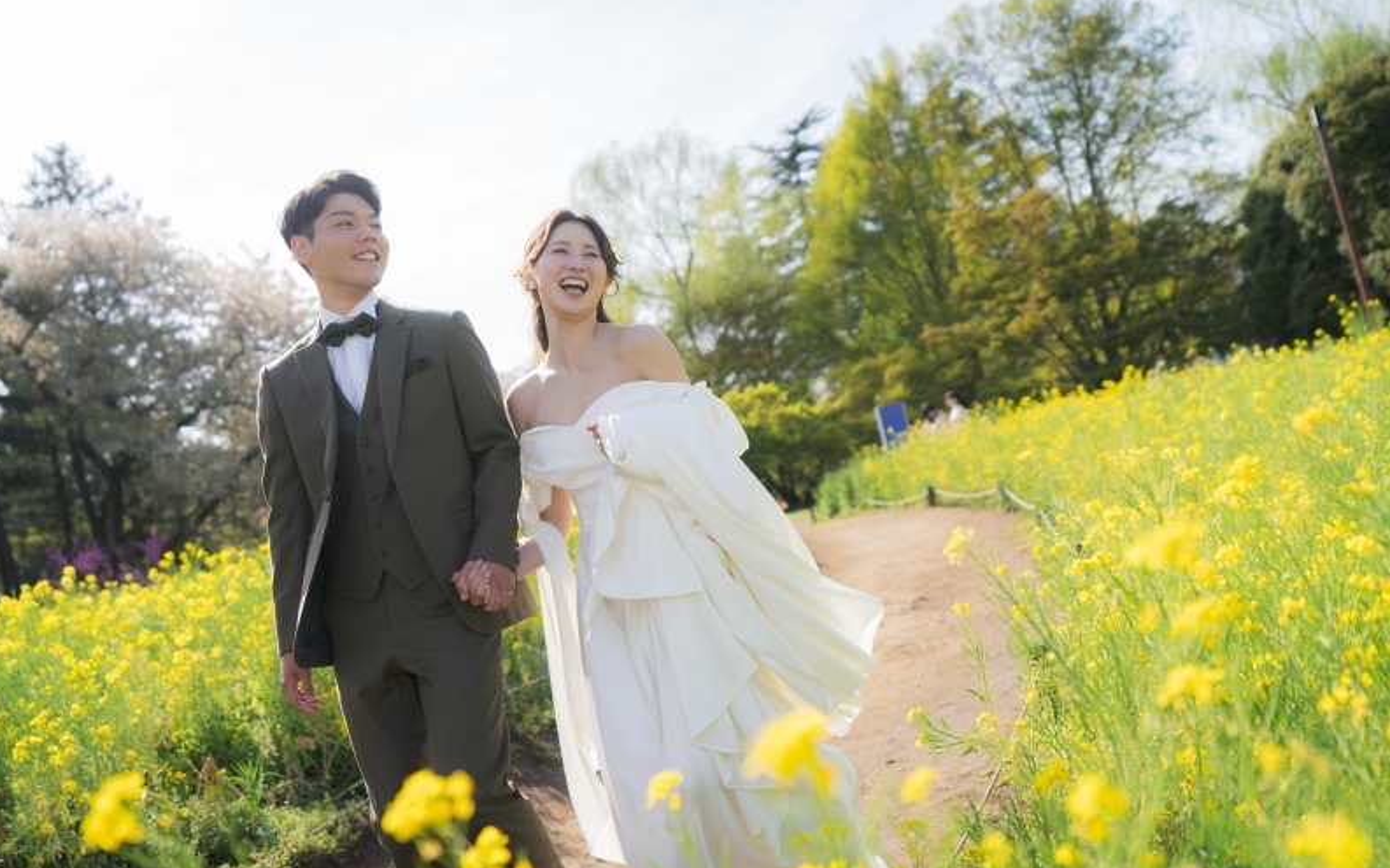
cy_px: 453
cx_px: 691
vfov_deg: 35.3
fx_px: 1363
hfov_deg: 54.0
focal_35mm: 36
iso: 200
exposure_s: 1/2000
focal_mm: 35
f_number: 2.8
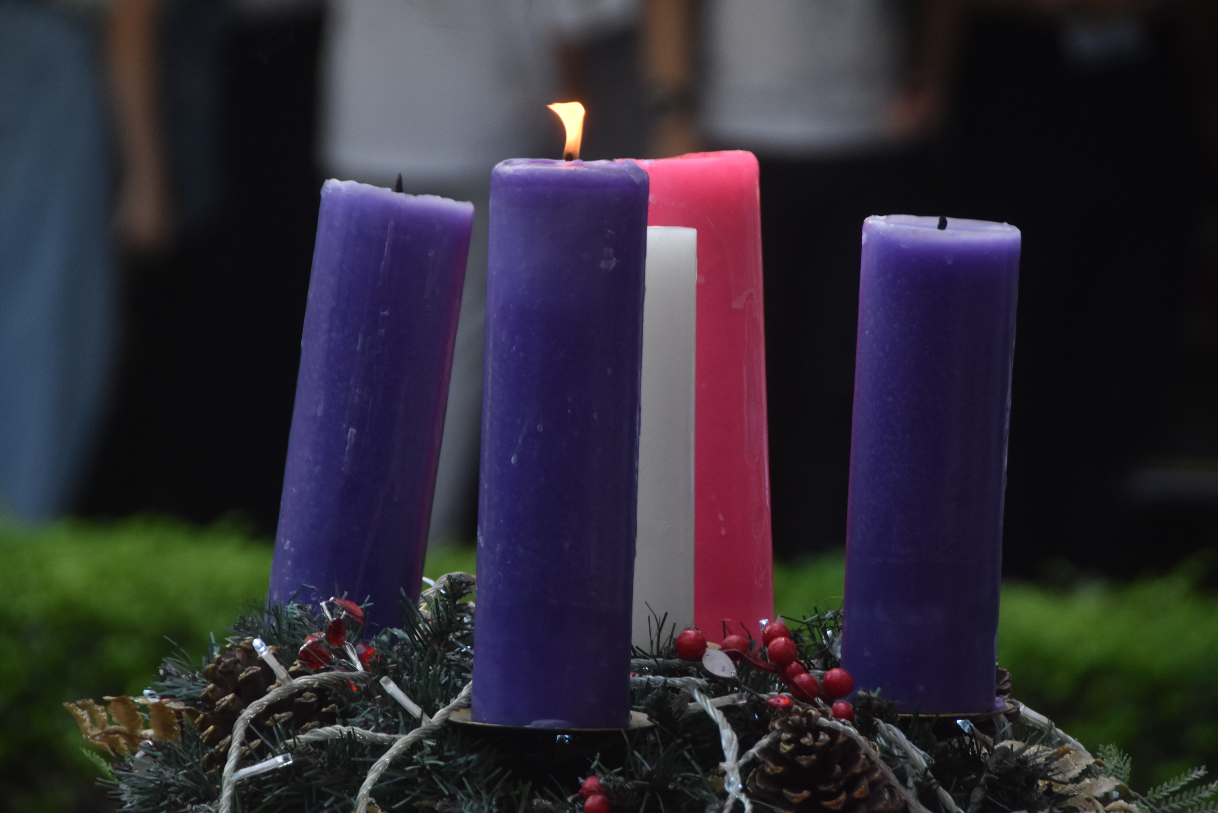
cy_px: 378
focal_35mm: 323
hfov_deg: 6.4
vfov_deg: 4.3
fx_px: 10930
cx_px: 579
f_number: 5.6
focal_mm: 200
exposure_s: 1/500
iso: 800
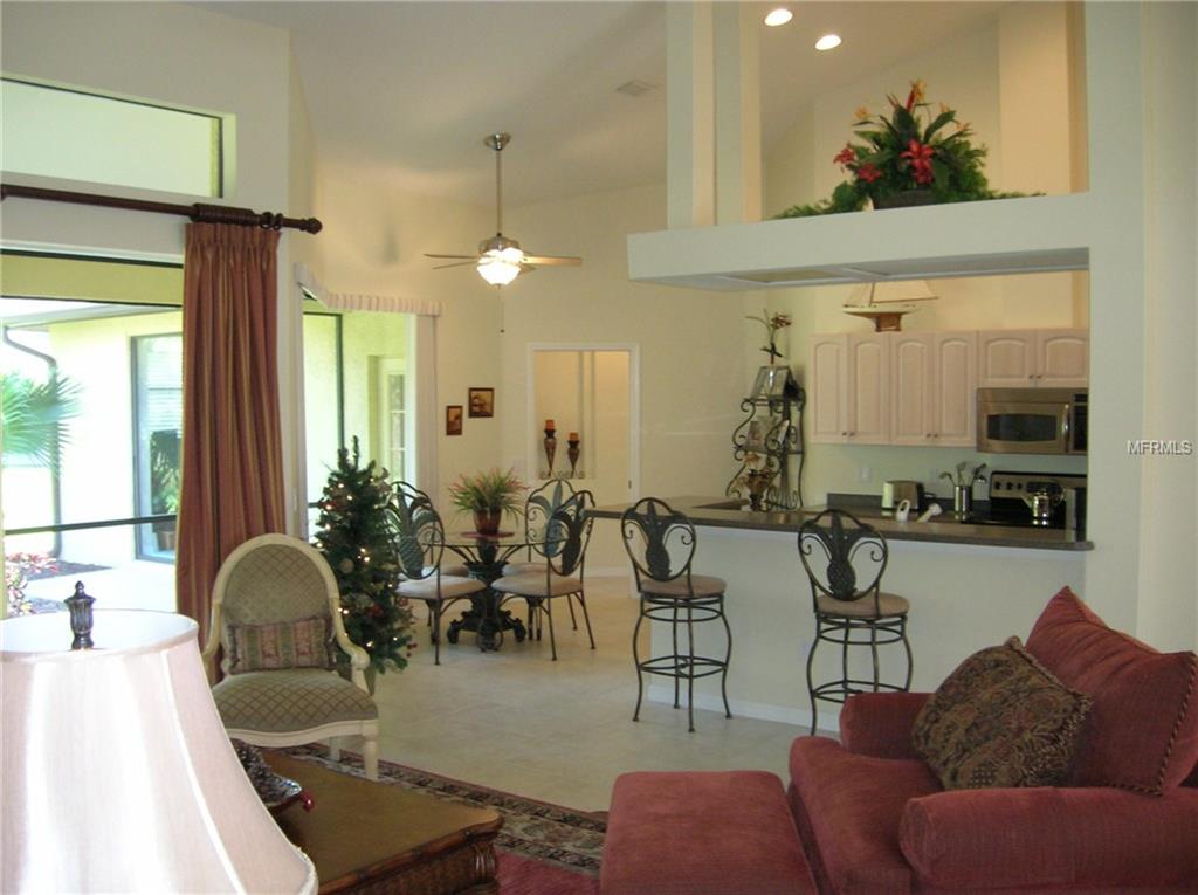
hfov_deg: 54.0
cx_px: 599
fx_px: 1175
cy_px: 448
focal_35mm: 34
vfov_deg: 41.7
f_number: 2.9
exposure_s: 1/28.7
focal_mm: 5.7
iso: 156
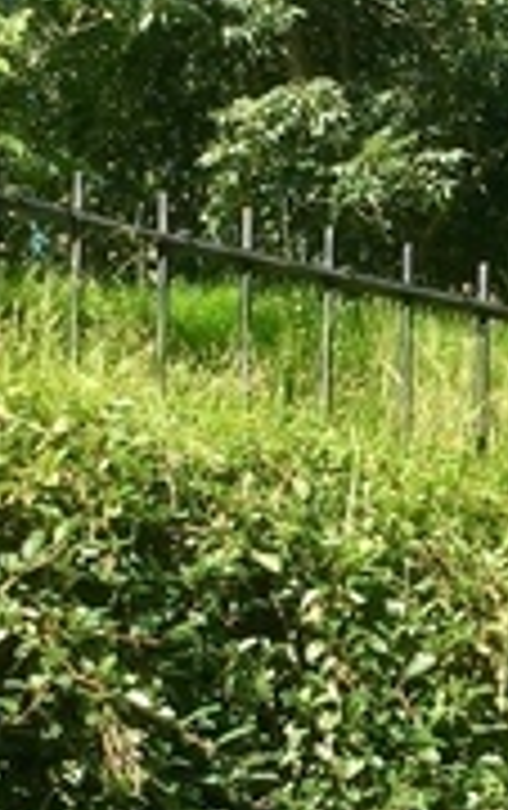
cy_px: 729
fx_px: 2893
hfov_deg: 10.0
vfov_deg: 15.7
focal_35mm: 131
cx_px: 499
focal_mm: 4.15
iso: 32
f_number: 2.2
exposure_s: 1/879
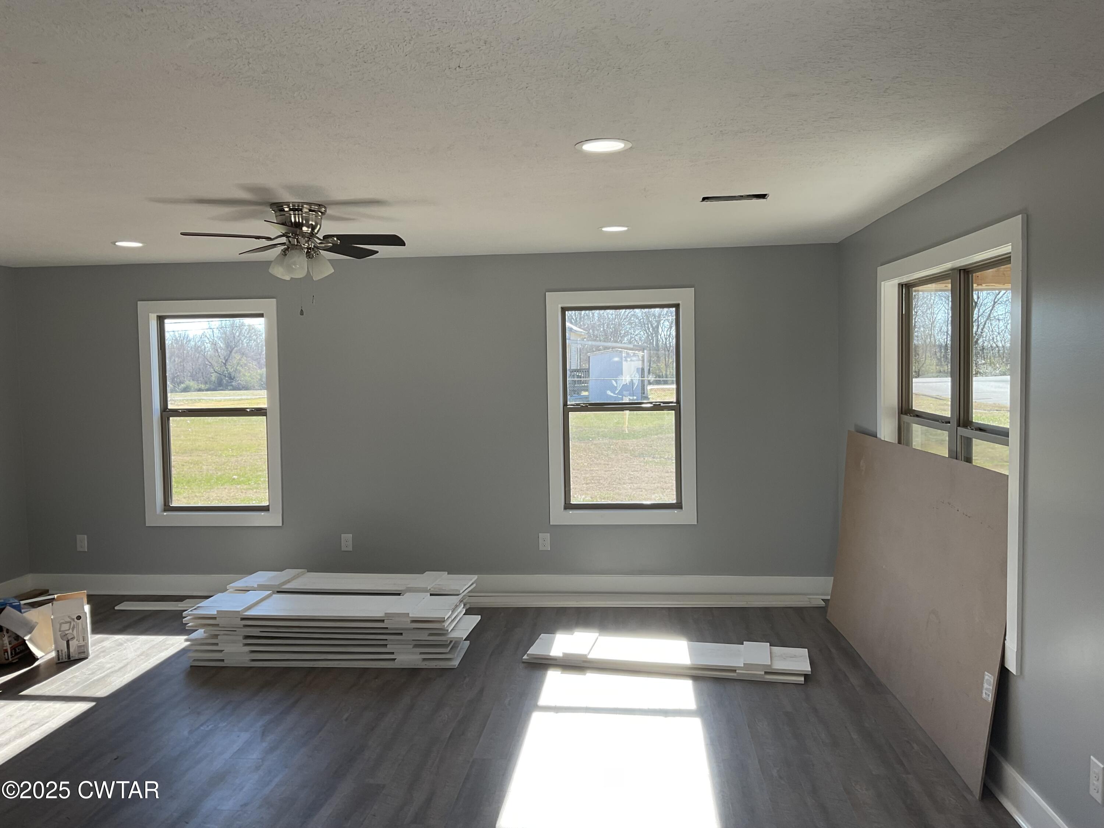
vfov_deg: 48.2
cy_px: 414
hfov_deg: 61.7
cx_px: 552
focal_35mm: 29
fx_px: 925
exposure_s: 1/142
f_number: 1.8
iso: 16
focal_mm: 3
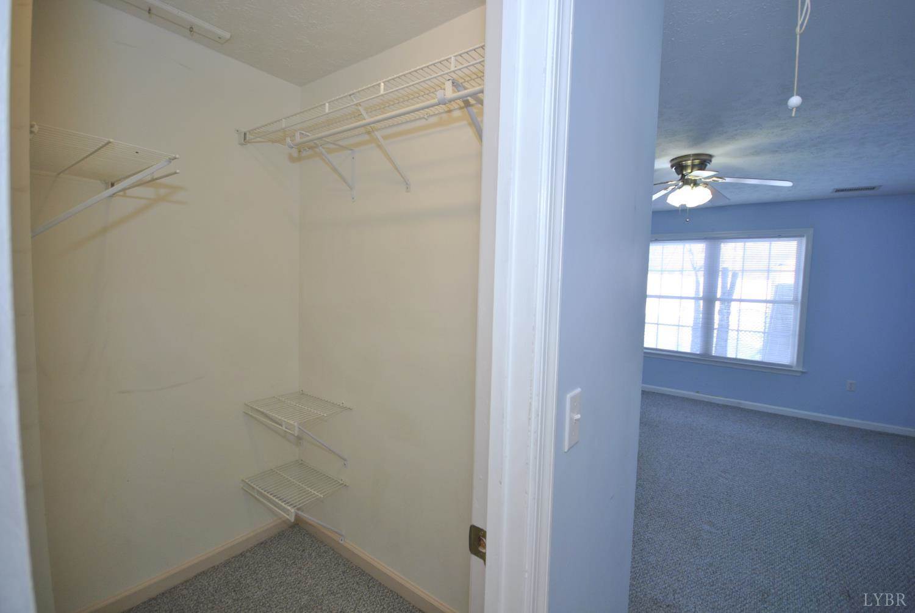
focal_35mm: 15
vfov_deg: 77.5
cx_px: 458
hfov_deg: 100.3
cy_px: 306
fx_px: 382
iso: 200
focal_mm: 10
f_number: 4
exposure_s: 1/50
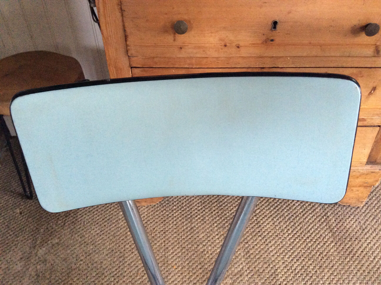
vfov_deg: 44.1
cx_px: 190
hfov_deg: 56.9
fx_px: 352
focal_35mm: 32
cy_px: 142
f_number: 2.4
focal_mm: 3.3
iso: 320
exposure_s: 1/17
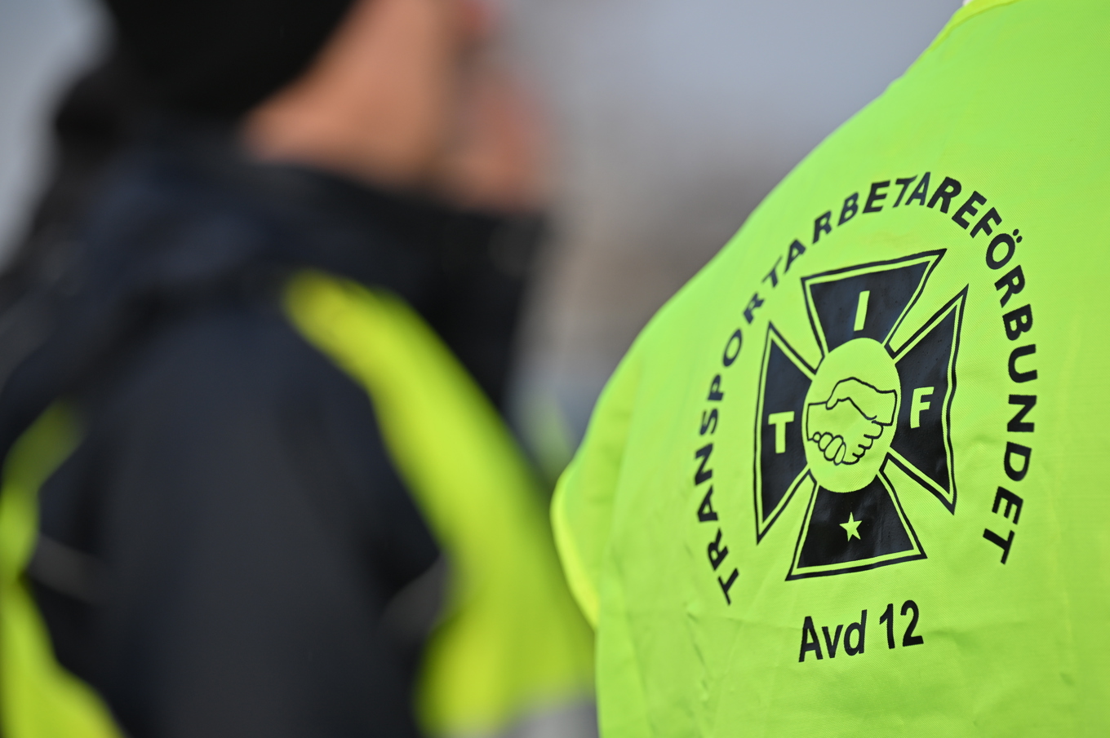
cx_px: 555
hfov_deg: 8.6
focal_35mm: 240
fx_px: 7395
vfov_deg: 5.7
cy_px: 369
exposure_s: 1/640
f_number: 5
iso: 160
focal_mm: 240
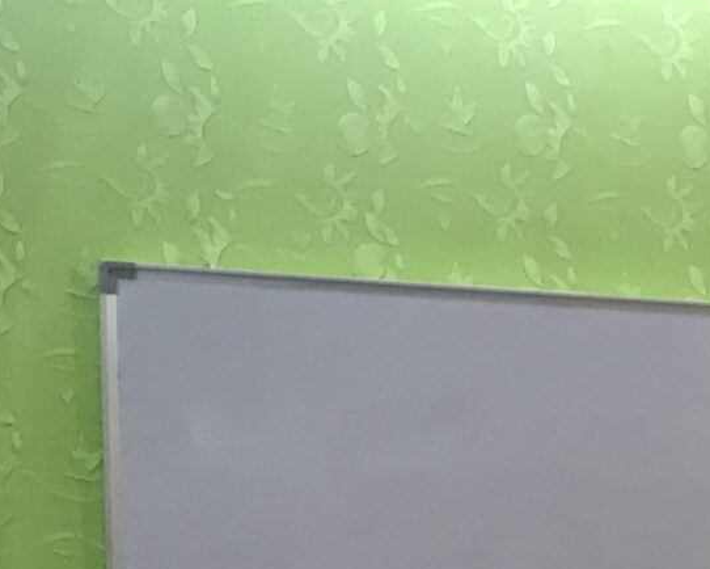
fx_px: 2712
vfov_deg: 11.5
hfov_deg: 12.3
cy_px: 829
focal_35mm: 129
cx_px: 1626
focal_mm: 3.99
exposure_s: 1/33
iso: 50
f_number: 1.8
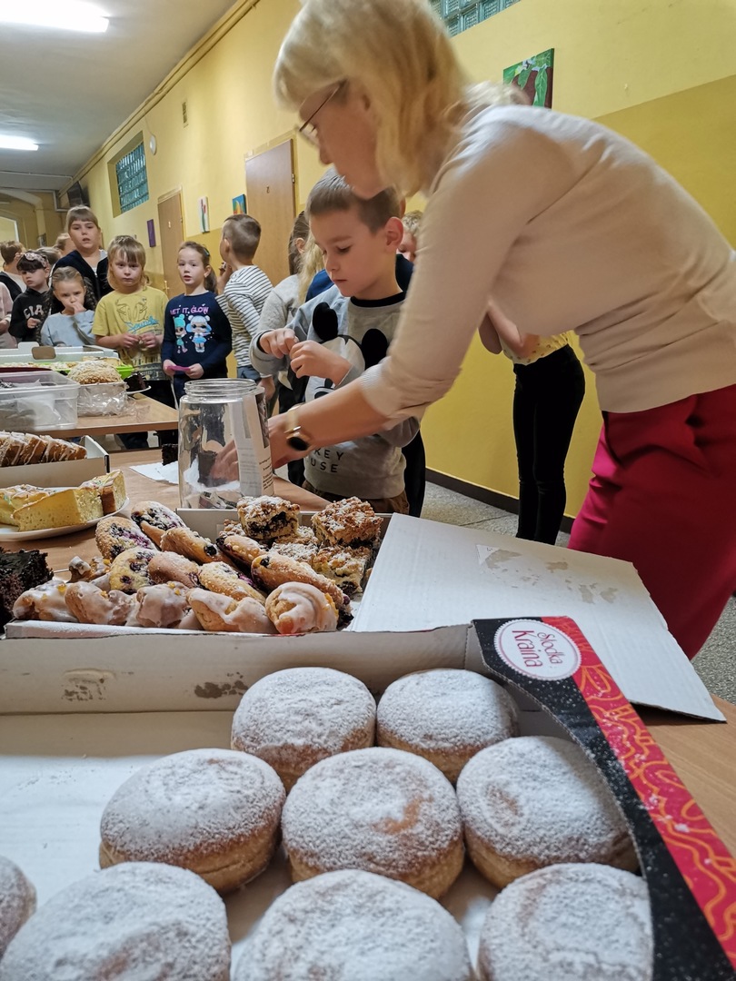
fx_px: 737
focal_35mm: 26
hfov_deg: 53.1
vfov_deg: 67.3
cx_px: 368
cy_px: 490
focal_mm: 4.75
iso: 800
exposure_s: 1/50
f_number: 1.8
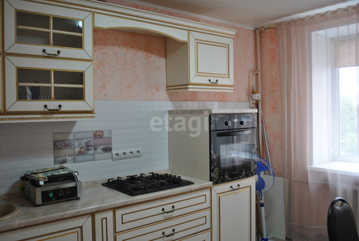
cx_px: 180
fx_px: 330
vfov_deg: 40.1
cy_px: 120
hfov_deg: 57.1
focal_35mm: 33
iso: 220
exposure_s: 1/30
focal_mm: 22
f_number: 3.8
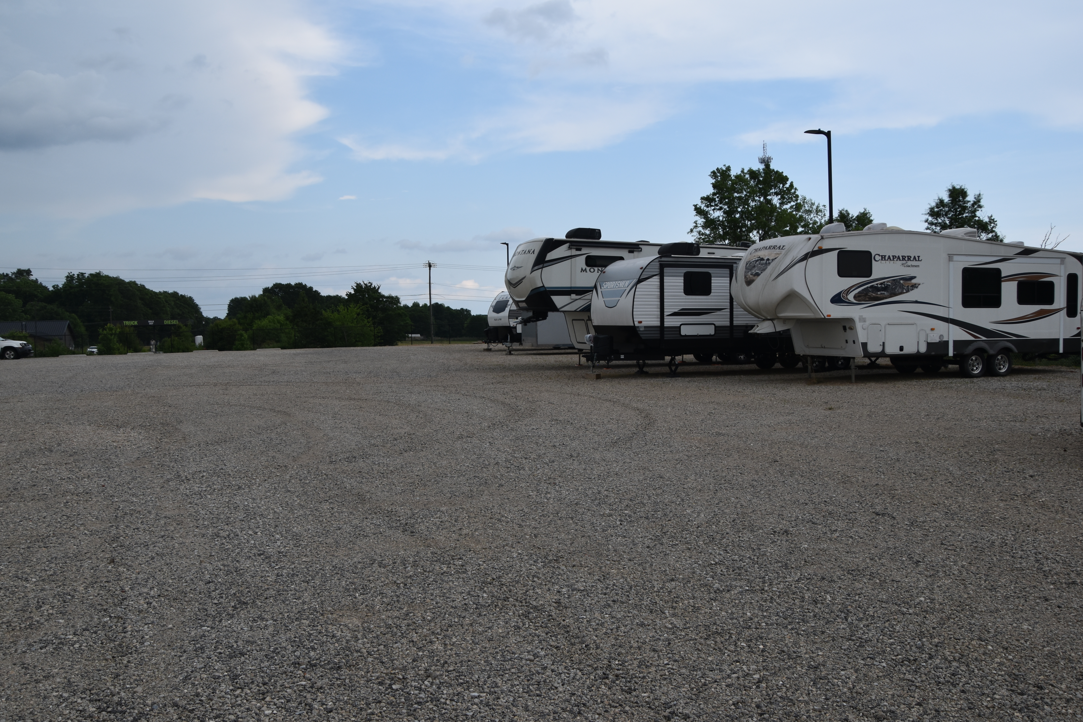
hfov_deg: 61.9
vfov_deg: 43.6
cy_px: 361
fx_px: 902
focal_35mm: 30
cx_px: 542
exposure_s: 1/250
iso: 200
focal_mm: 20
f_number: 8
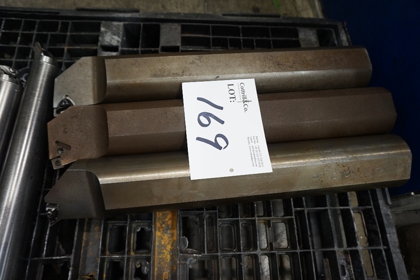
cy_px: 140
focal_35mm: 24
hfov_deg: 73.7
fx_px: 280
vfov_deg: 53.1
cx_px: 210
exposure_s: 1/60
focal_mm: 16
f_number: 4
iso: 800
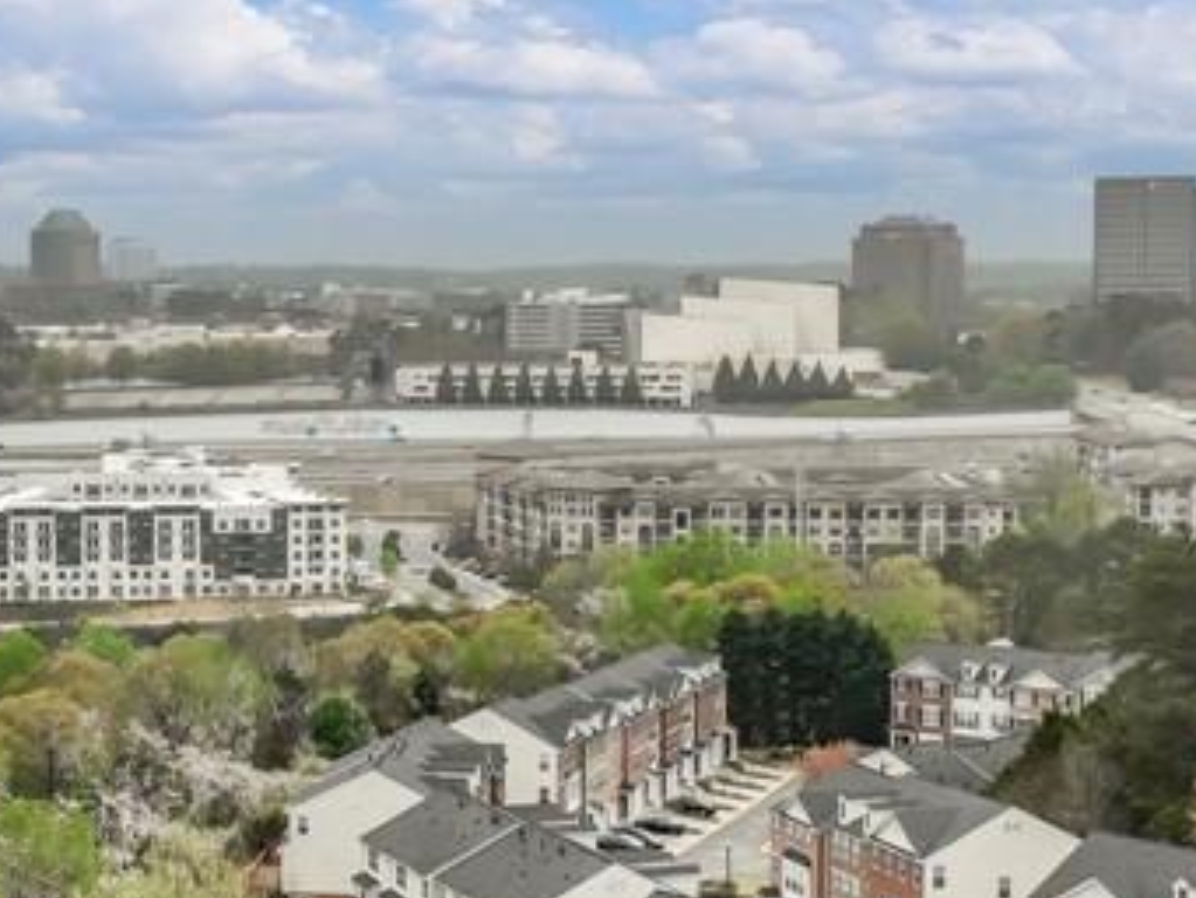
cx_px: 116
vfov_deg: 20.2
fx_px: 2489
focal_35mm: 72
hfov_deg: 26.1
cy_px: 724
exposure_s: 1/80
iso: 100
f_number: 8
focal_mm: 12.29
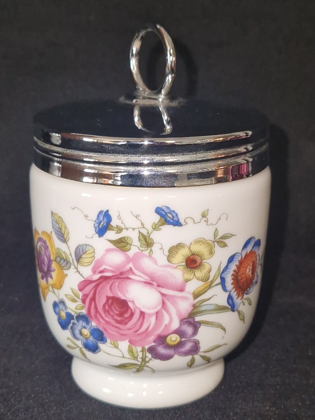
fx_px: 279
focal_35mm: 23
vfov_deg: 73.9
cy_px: 210
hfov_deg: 58.9
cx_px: 158
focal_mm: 5.4
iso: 242
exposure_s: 1/50
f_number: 1.8
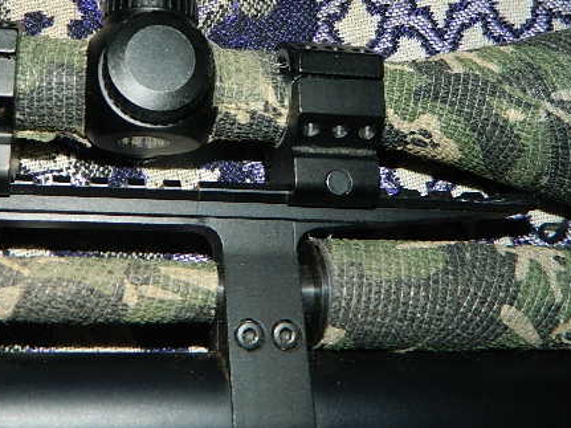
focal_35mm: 46
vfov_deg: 31.1
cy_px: 127
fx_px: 759
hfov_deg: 40.8
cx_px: 196
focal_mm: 5.6
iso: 200
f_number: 9.1
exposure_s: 1/40
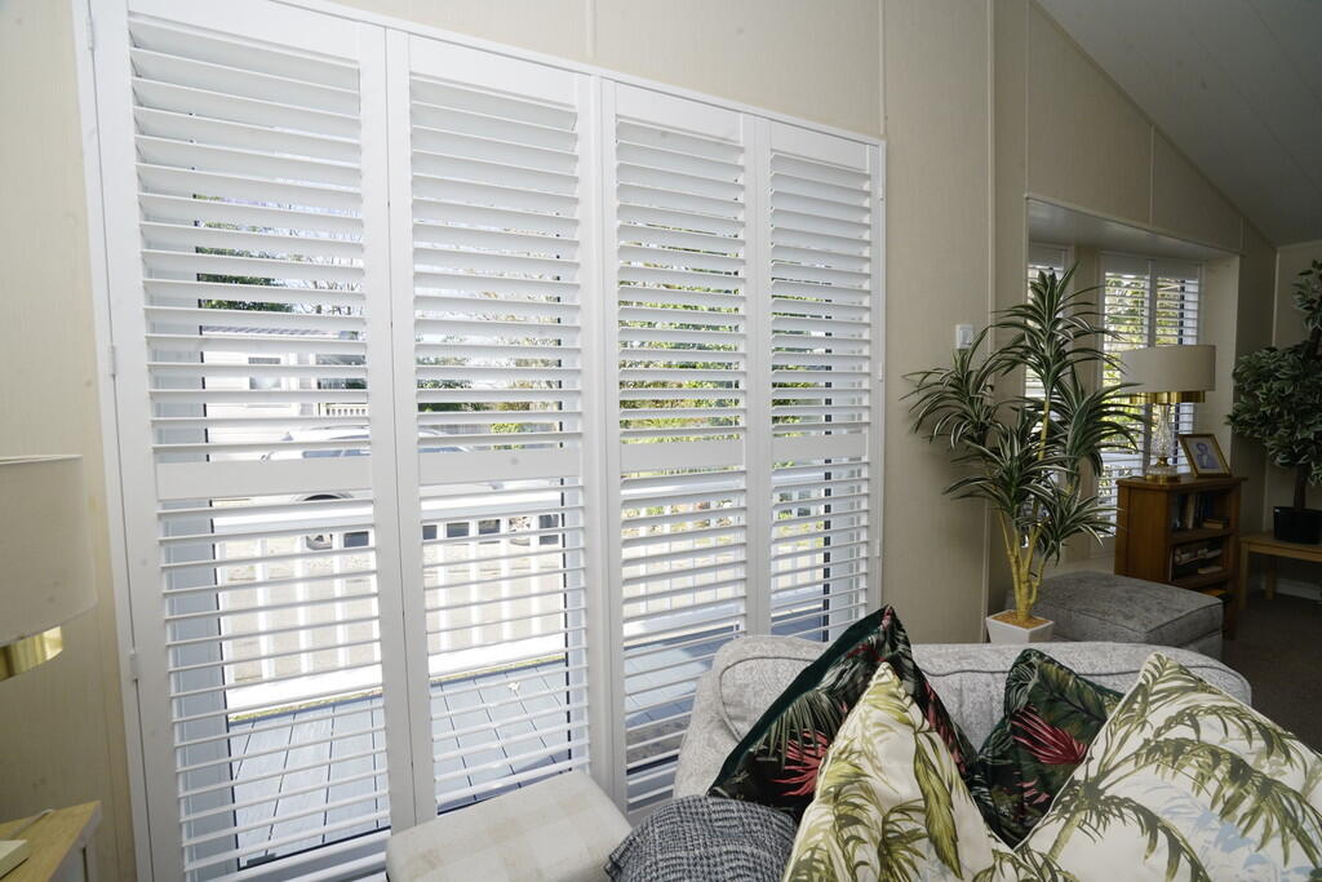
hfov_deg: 96.7
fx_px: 588
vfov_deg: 73.8
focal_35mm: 16
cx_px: 661
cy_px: 441
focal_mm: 16
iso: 500
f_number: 14
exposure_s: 1/60
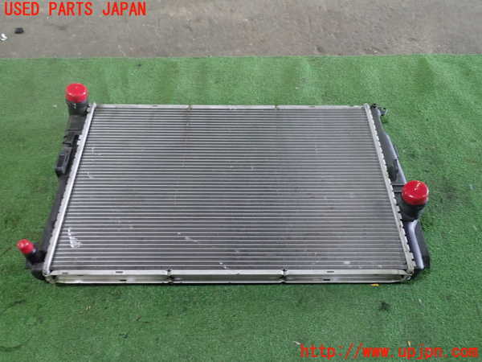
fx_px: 418
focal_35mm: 30
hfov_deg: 60.0
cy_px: 181
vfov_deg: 46.8
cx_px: 241
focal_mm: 5.4
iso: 400
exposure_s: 1/30
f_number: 2.3
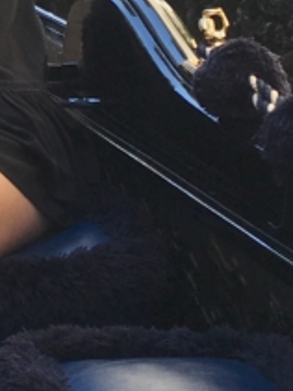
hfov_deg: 9.5
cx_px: -384
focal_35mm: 141
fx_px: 1593
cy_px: -91
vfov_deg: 13.6
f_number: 2.2
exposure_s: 1/246
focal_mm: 4.15
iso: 25
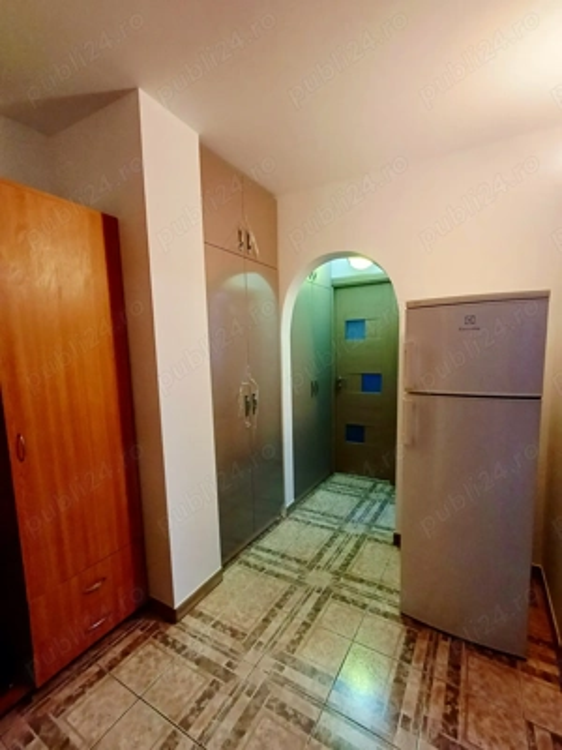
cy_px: 375
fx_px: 346
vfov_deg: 94.5
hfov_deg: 78.1
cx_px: 281
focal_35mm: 16
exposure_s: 1/50
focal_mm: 1.64
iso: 125
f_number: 2.2
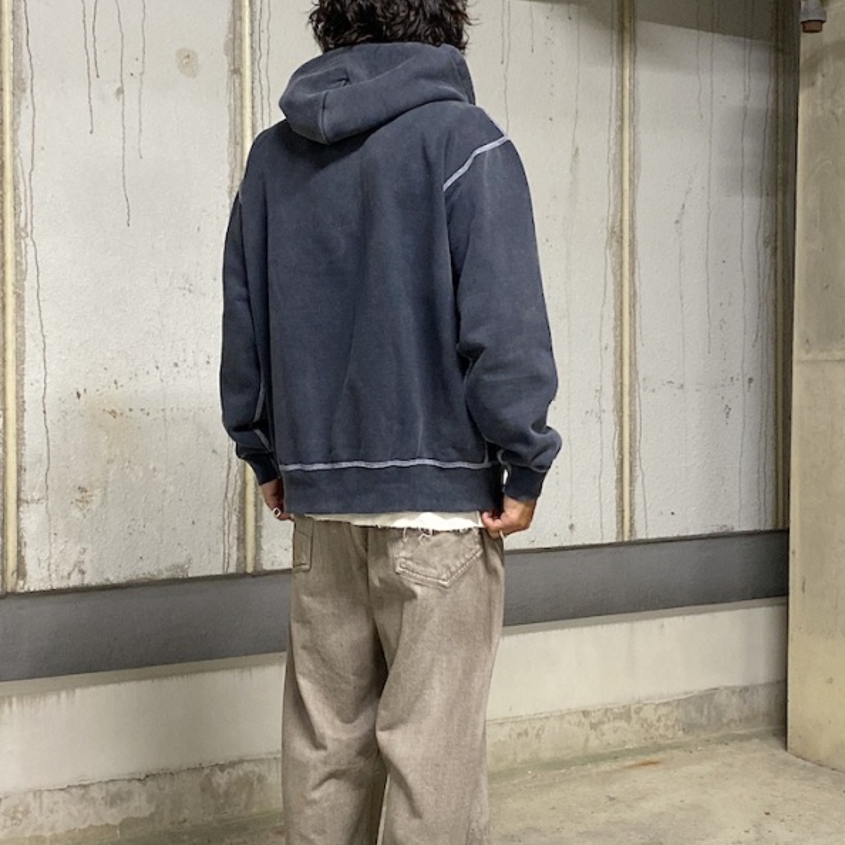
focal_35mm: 33
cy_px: 587
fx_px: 911
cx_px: 401
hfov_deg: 49.7
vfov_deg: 48.6
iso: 500
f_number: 1.8
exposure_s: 1/25
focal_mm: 4.25
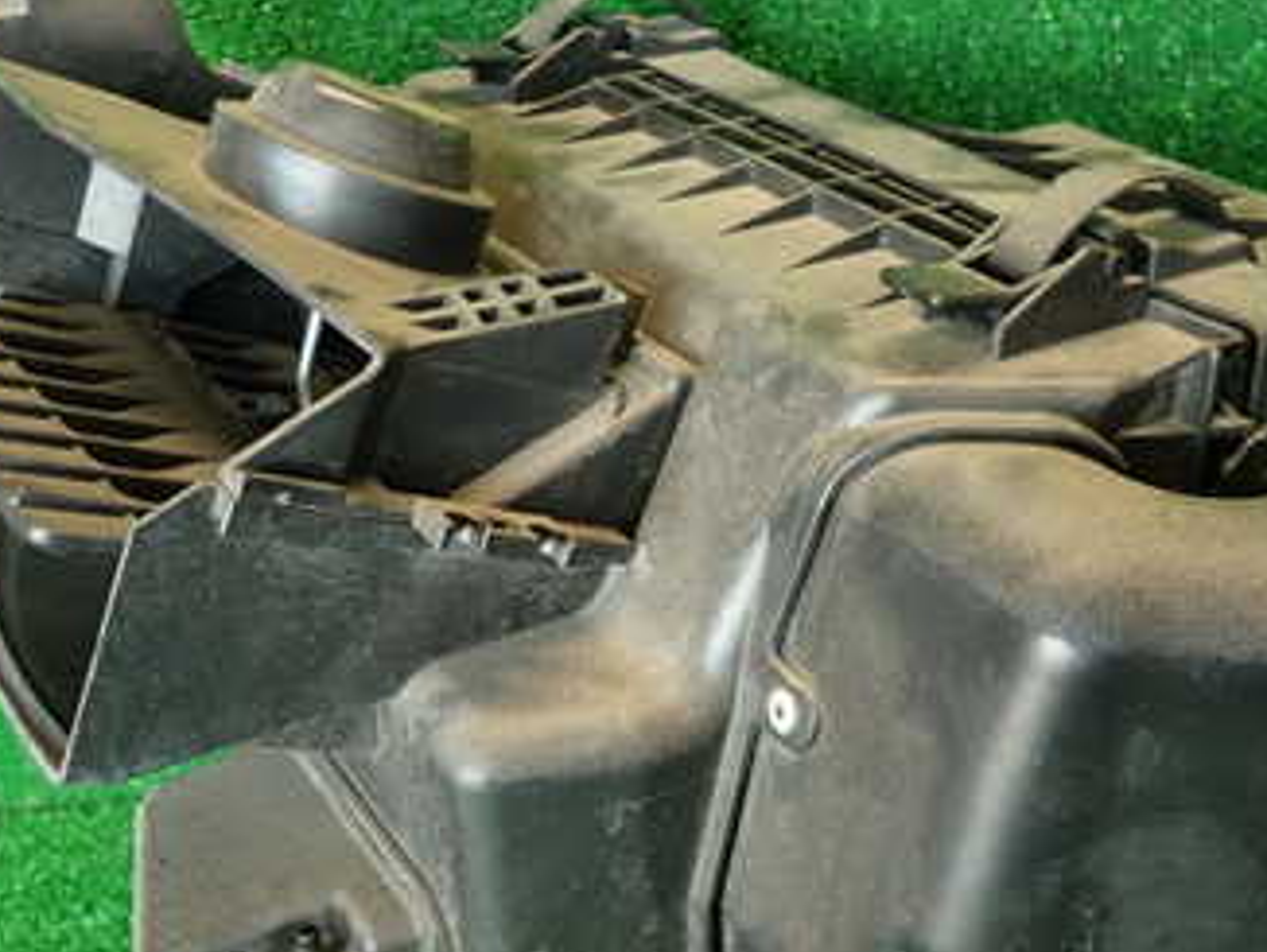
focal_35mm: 46
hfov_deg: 40.9
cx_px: 797
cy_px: 614
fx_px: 1685
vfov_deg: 31.4
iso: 200
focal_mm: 4.5
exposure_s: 1/30
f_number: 2
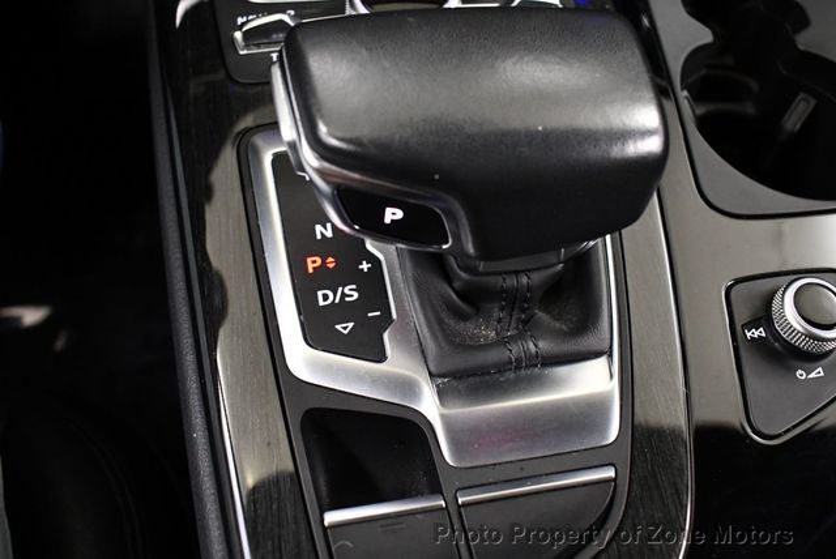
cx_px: 418
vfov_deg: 36.9
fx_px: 837
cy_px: 280
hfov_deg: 53.1
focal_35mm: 36
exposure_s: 1/100
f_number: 3.5
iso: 3200
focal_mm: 18
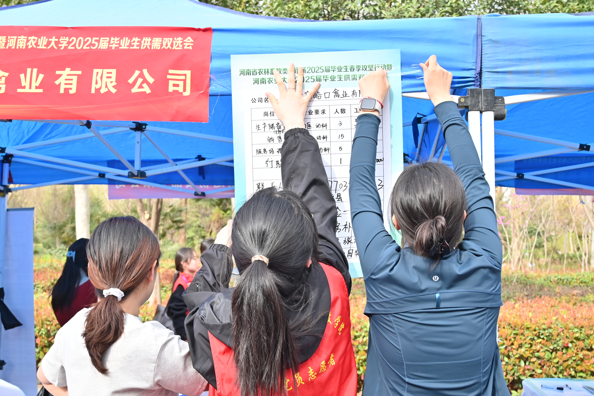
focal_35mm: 43
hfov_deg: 45.4
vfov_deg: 31.2
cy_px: 198
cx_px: 297
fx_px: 709
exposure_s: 1/250
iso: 160
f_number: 5
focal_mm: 29
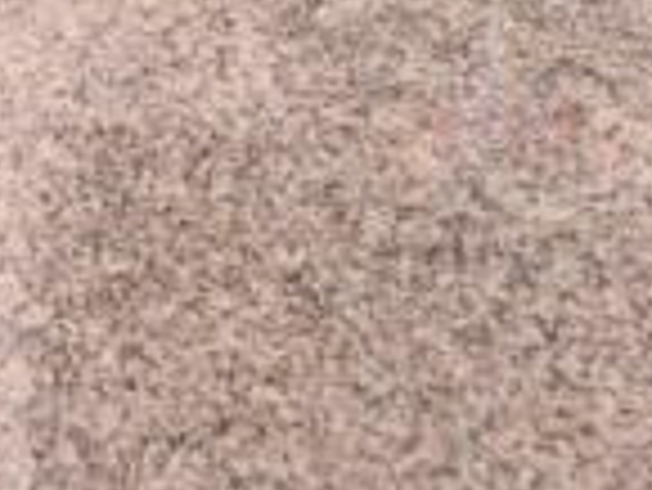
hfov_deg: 4.7
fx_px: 7974
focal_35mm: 423
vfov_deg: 3.5
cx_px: -288
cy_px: -148
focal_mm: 10.3
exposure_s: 1/180
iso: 80
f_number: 4
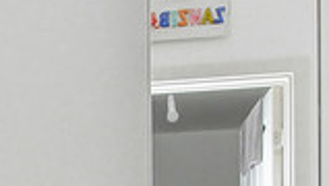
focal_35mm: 101
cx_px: -161
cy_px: 327
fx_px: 882
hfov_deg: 18.7
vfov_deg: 11.3
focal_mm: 10
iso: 400
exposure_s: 1/8
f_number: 18
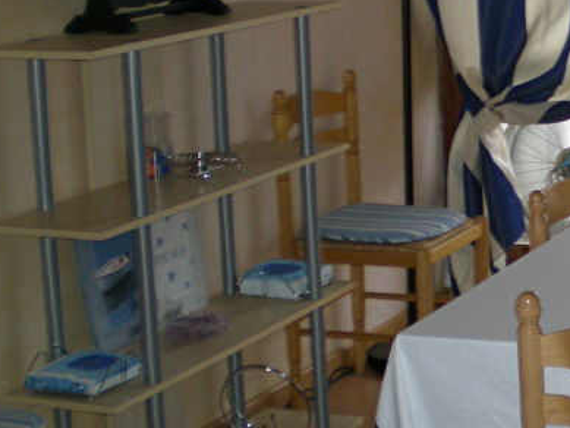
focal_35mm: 100
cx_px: 693
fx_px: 1647
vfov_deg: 14.6
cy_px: 41
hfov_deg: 18.5
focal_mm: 6.3
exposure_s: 1/65.5
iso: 112
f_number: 3.1
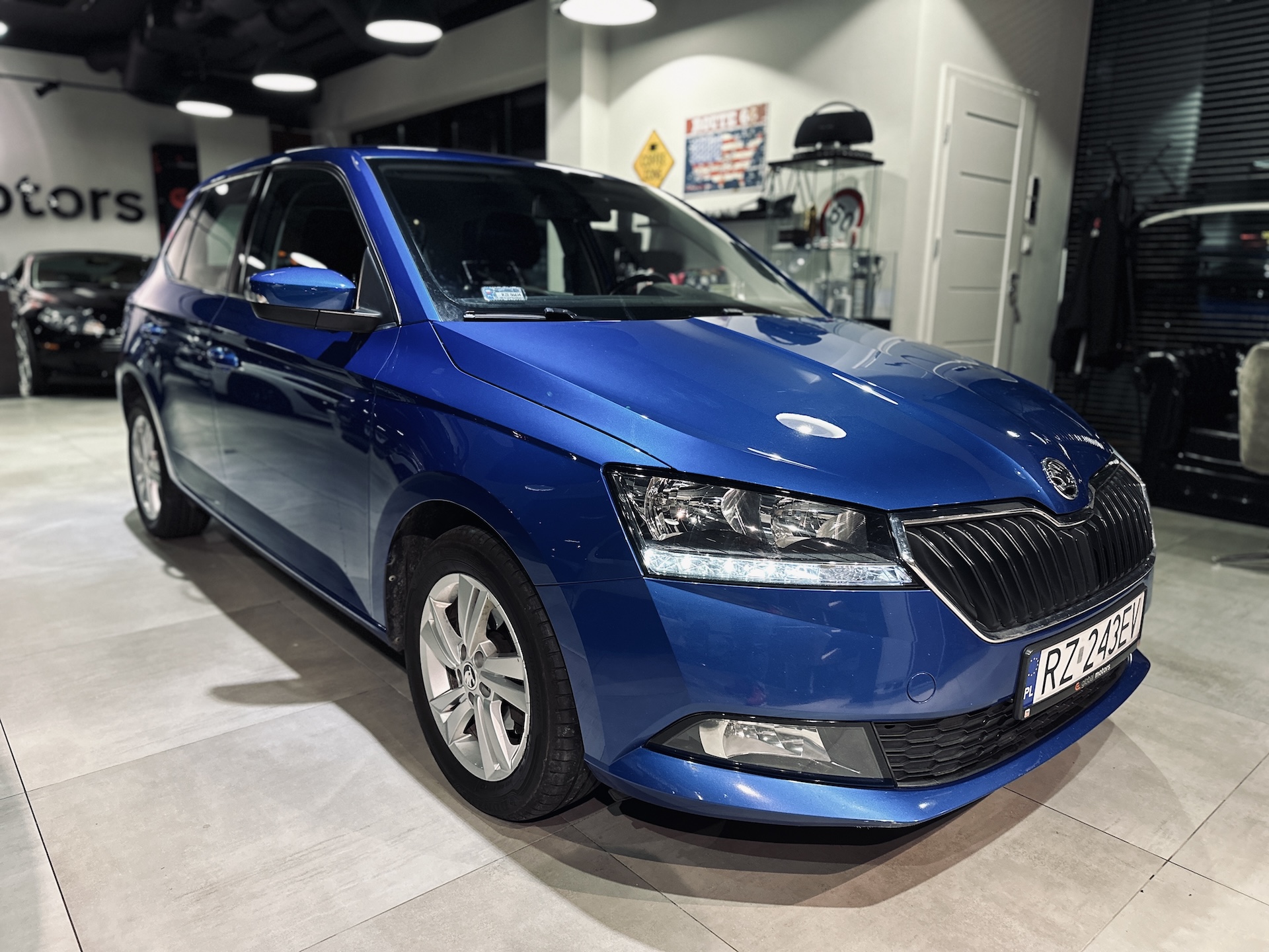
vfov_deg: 56.8
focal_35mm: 24
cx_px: 634
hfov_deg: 71.6
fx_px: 880
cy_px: 476
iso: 400
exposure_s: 1/50
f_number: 1.78
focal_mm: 6.86
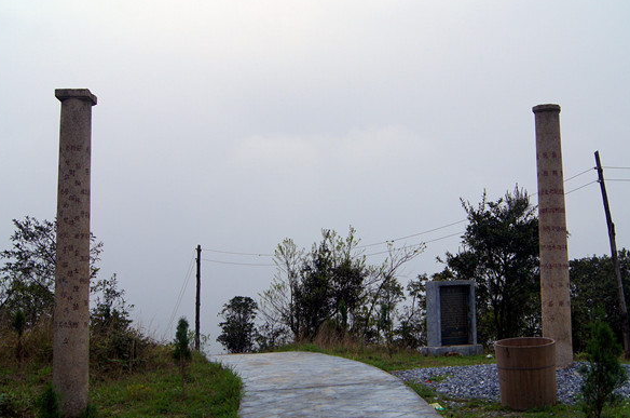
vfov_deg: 35.8
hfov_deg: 51.9
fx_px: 646
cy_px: 211
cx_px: 346
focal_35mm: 37
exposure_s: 1/320
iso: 100
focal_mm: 18
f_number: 5.6
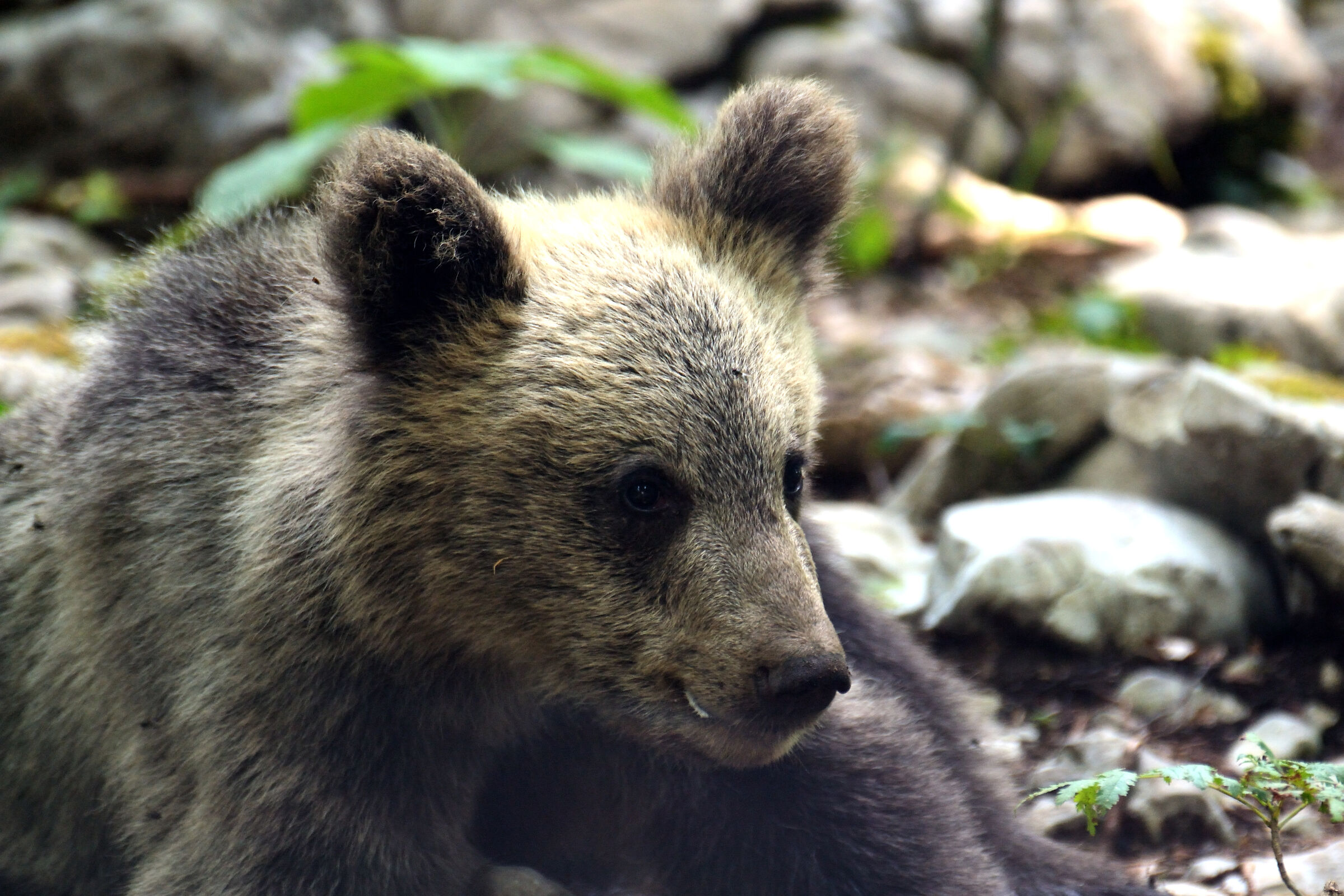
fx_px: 27998
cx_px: 672
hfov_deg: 2.7
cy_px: 448
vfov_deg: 1.8
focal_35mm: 750
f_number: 5.6
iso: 400
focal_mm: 500
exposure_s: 1/160
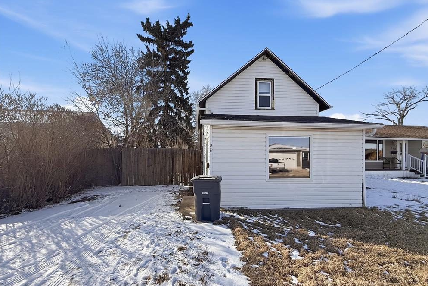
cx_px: 218
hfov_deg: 100.4
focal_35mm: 15
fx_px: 178
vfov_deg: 77.3
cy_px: 137
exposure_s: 1/1312
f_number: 2.2
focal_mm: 2.2
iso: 50
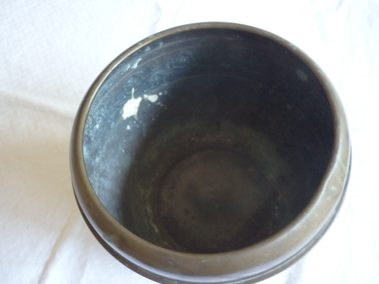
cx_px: 190
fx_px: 361
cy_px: 142
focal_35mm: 33
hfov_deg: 55.4
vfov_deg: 42.9
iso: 400
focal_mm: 5.5
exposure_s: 1/10
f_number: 2.8
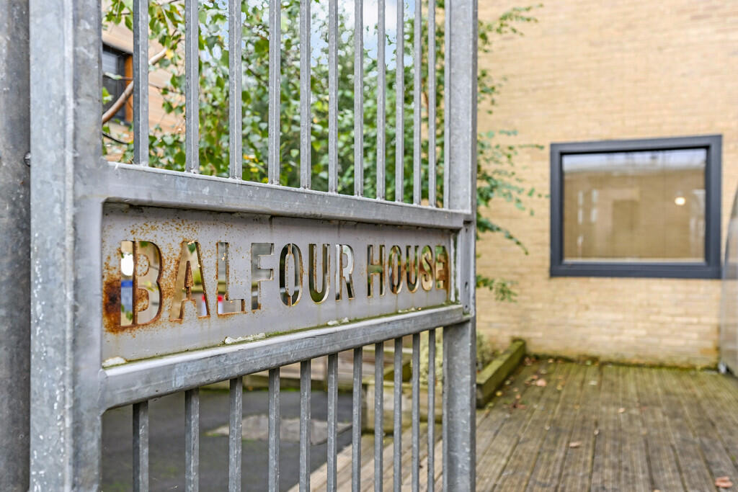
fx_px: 615
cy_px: 246
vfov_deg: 43.6
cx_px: 369
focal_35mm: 30
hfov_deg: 61.9
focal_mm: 30
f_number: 4
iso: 250
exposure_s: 1/60
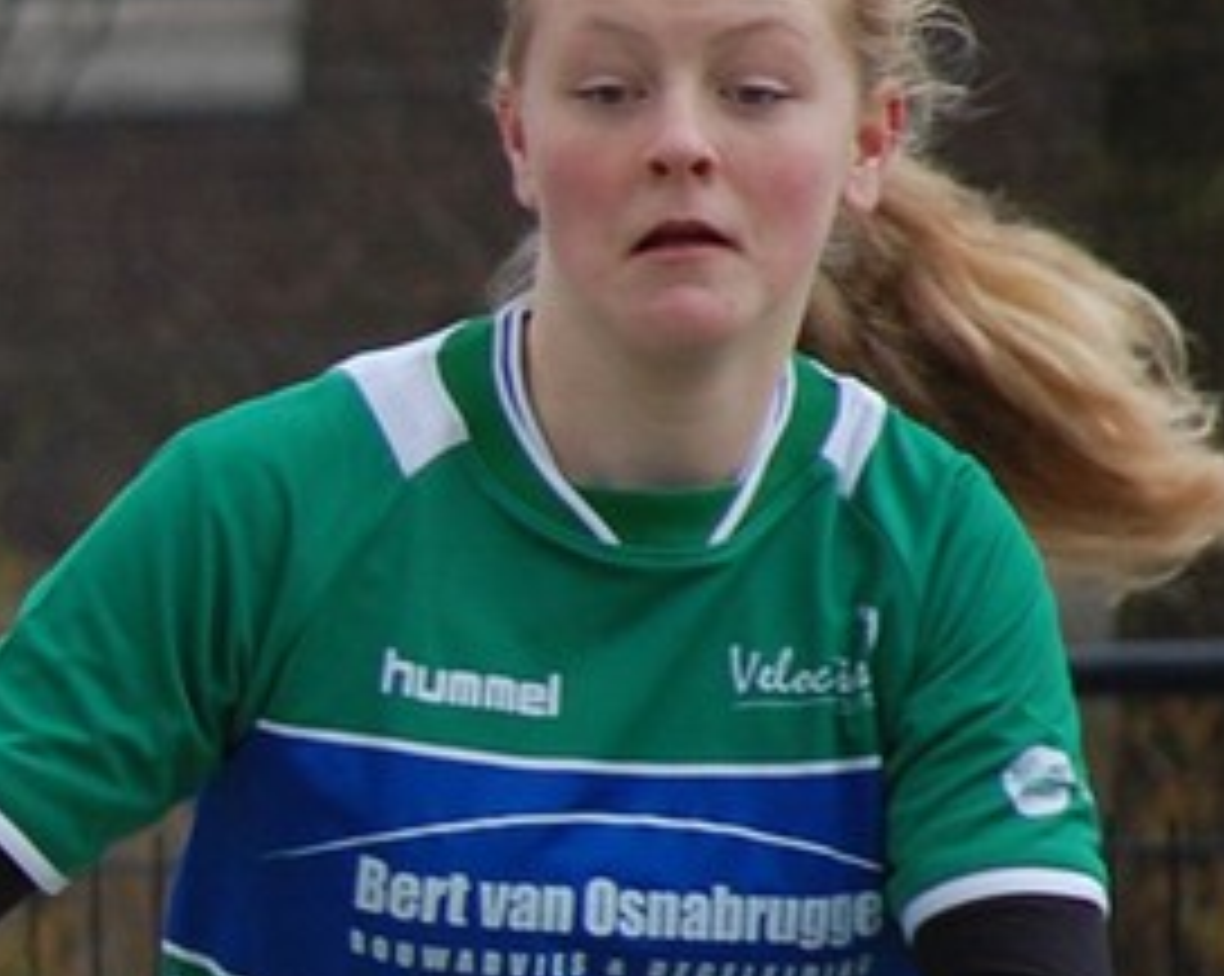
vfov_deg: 1.5
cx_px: -882
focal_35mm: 1060
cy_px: 1275
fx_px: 38358
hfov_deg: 1.8
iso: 400
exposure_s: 1/640
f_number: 5.6
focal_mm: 200
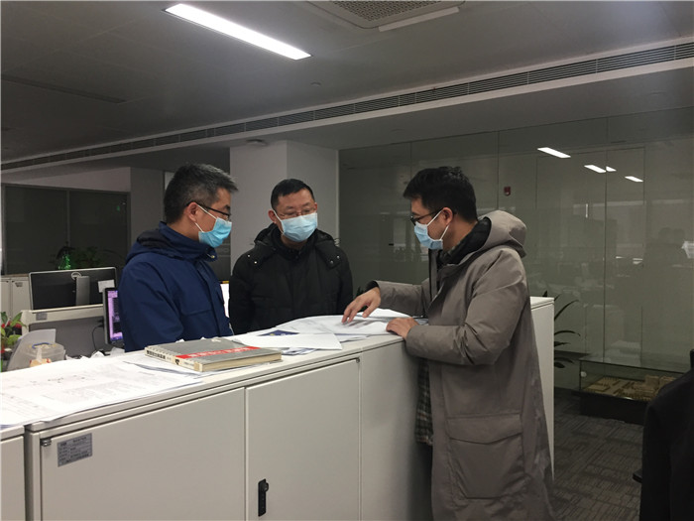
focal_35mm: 29
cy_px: 260
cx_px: 347
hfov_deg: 61.7
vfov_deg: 48.2
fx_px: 581
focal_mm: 4.15
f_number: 2.2
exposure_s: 1/33
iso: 125
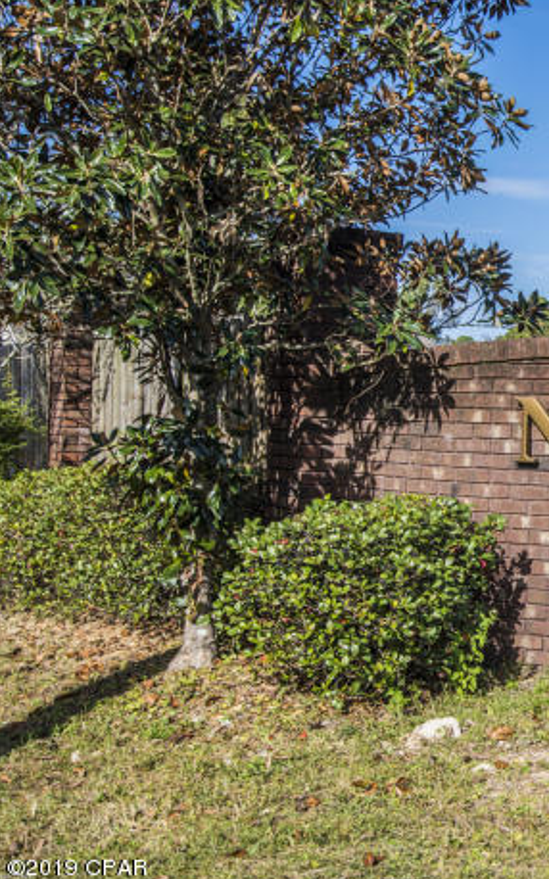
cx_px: 686
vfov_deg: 36.3
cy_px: 445
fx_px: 1341
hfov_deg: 21.3
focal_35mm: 56
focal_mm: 35
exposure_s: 1/800
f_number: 4.5
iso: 100
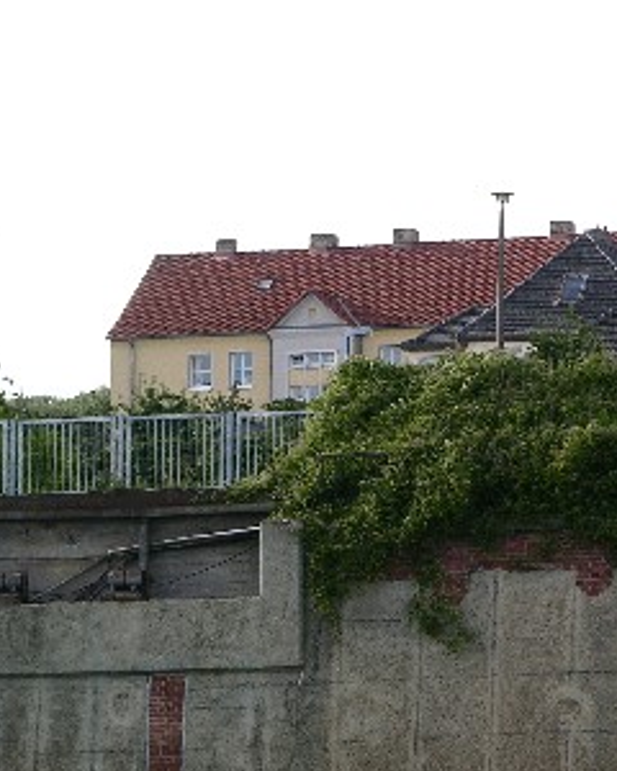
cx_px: 158
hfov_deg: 5.1
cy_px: 560
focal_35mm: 306
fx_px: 6985
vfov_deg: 6.3
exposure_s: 1/120
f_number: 5.6
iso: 50
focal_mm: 41.1
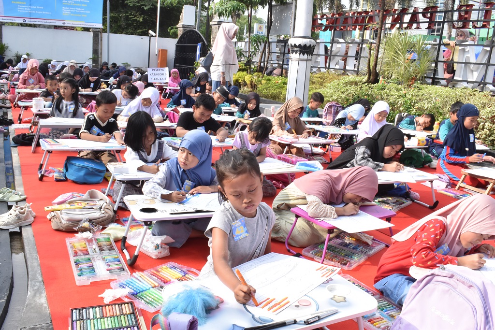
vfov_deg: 40.0
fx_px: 454
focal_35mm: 33
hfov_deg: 57.2
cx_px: 248
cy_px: 165
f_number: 27
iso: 800
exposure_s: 1/90
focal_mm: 22
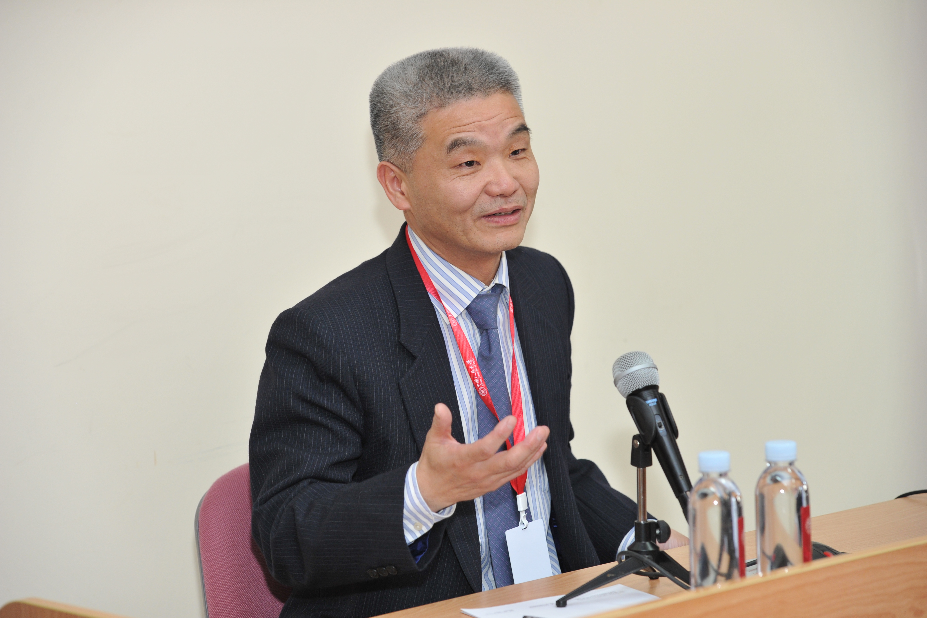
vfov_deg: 11.3
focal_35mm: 121
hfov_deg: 16.9
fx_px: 3116
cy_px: 308
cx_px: 466
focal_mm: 120
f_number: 4.5
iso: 1600
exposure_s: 1/100
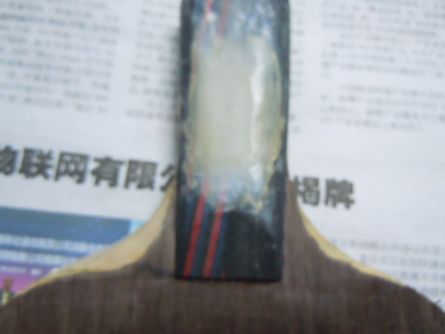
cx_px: 222
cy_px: 167
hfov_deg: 60.0
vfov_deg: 46.8
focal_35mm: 30
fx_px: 386
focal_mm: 5.4
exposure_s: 1/10
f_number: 3.5
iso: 800
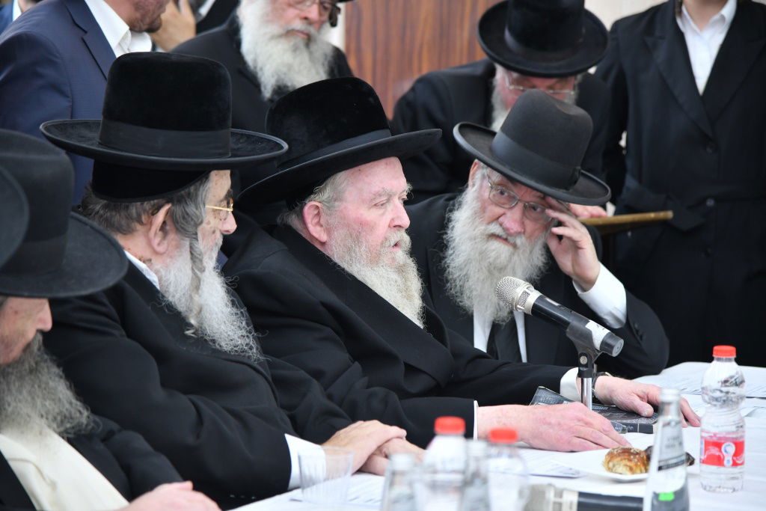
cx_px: 383
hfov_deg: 17.1
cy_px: 256
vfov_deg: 11.4
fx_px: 2554
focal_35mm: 120
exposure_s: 1/100
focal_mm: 120
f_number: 4.5
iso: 640
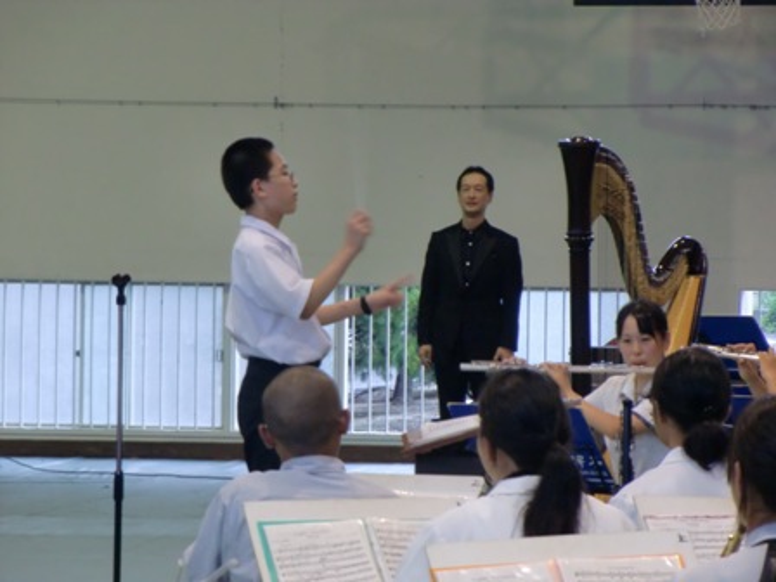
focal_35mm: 199
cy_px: 291
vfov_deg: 7.5
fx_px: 4461
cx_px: 388
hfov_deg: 9.9
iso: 400
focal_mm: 35.7
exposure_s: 1/13
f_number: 5.2
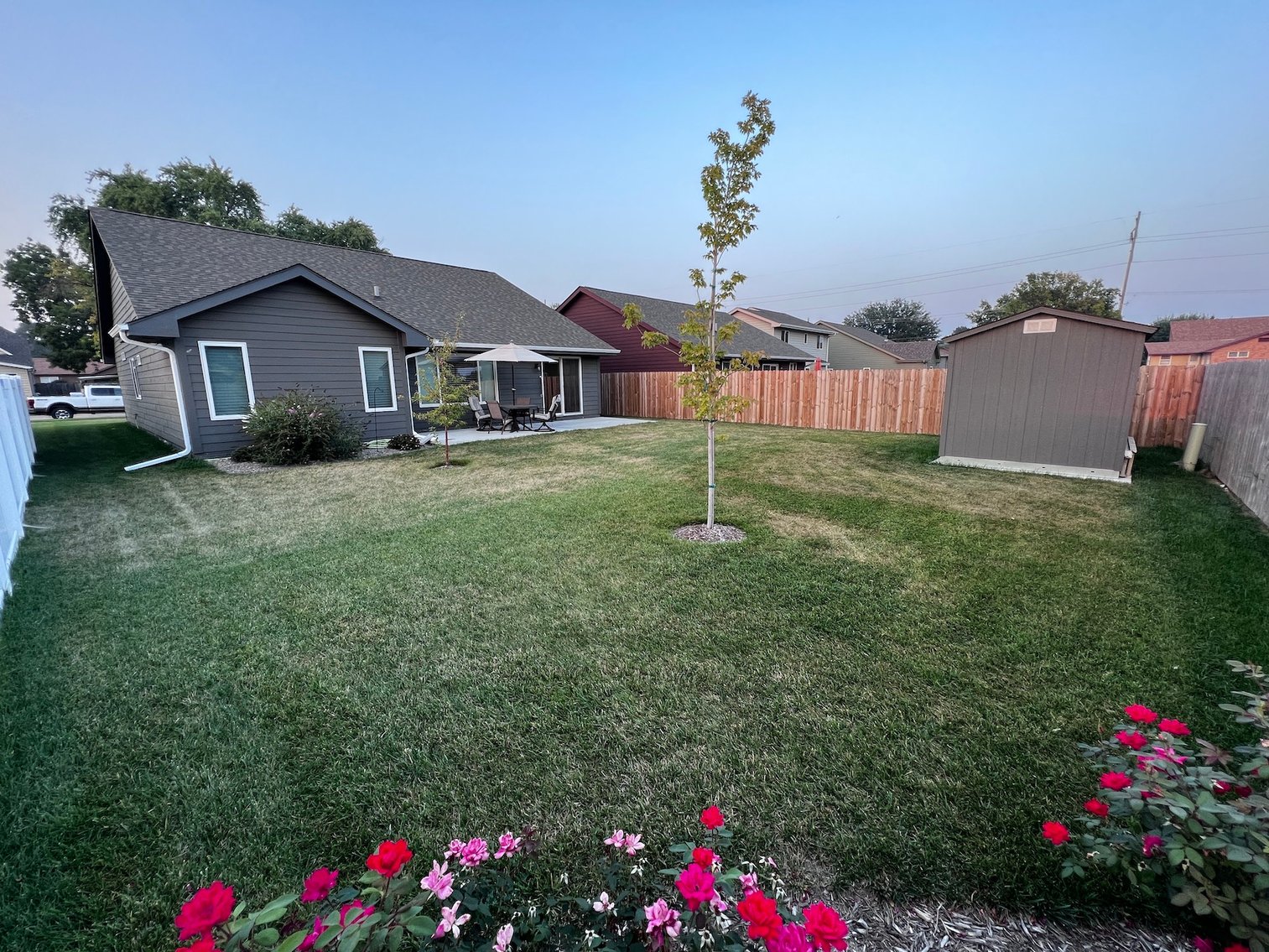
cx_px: 634
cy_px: 476
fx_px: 477
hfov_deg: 106.2
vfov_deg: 89.9
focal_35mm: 13
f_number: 1.8
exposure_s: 1/99
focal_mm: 1.57
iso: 64
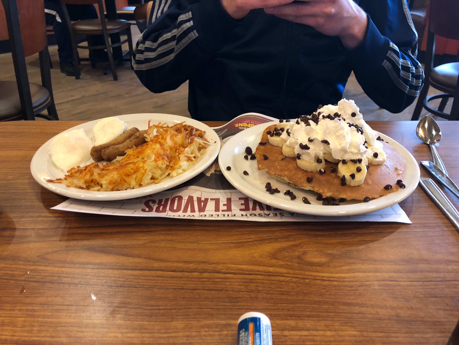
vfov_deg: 49.7
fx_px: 371
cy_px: 172
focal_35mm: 28
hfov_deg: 63.4
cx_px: 230
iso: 64
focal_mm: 3.99
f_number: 1.8
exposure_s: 1/15
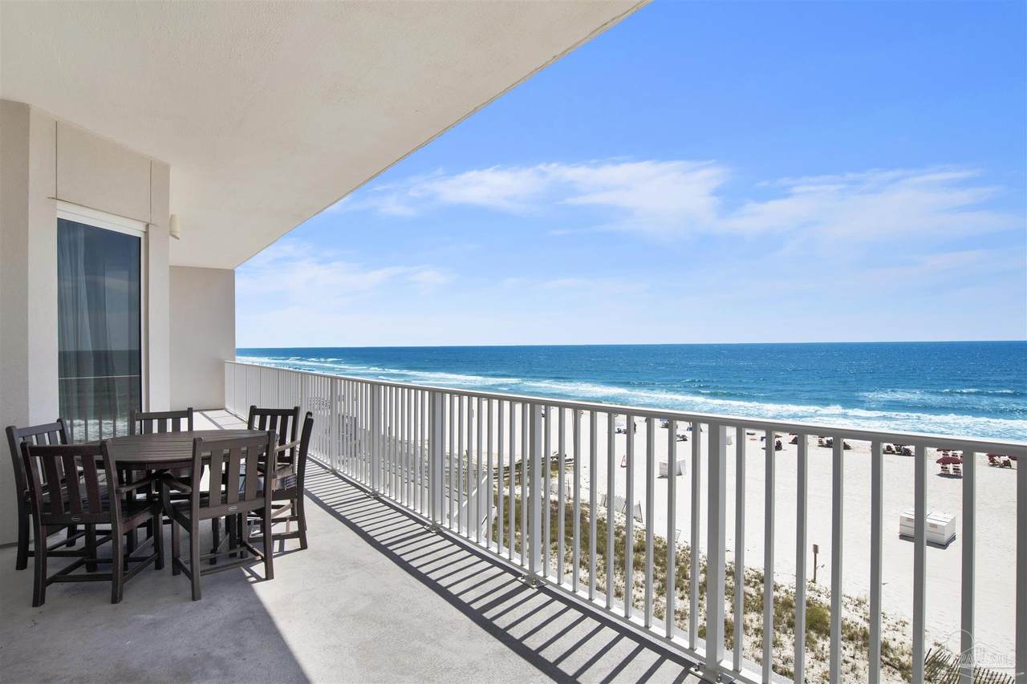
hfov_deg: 90.0
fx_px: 513
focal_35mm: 18
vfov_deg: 67.4
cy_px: 342
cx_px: 514
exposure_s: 1/640
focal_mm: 18
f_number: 11
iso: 200
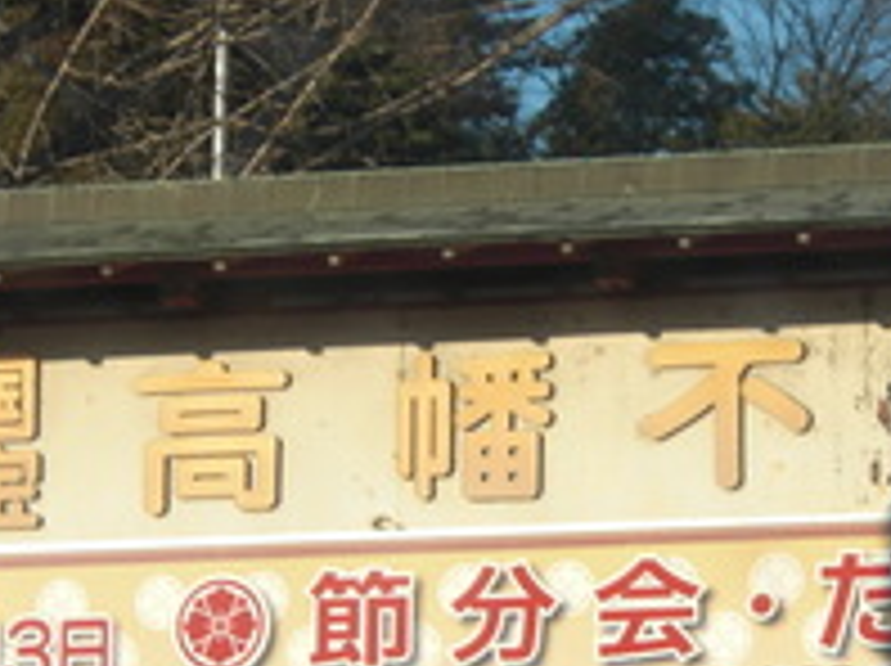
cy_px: 718
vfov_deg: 5.4
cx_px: 634
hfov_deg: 7.3
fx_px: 7018
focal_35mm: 273
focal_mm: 18.9
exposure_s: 1/160
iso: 50
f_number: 5.3
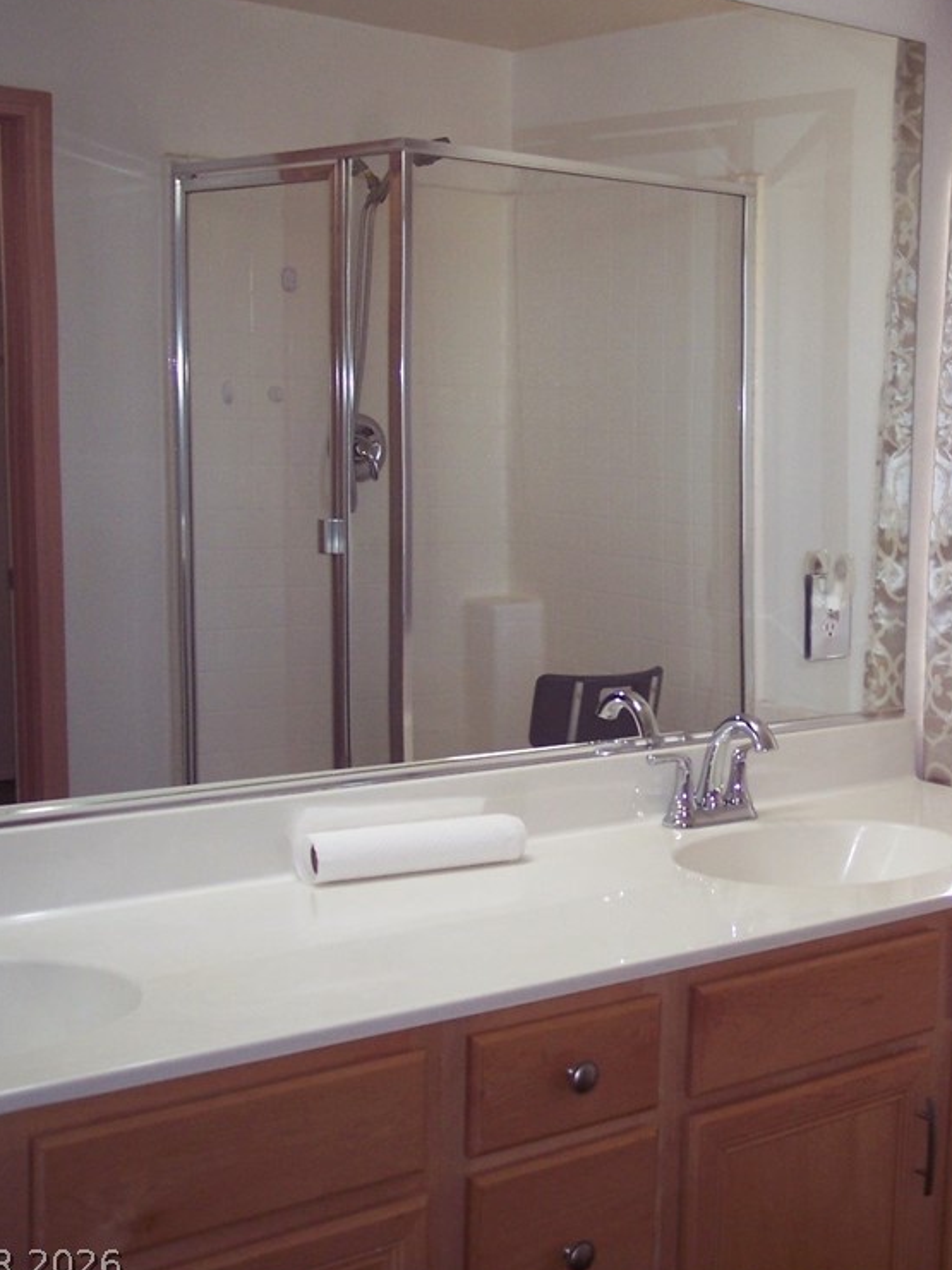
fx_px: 1980
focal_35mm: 54
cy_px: 633
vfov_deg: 35.5
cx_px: 813
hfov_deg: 26.3
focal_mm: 8
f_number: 2.8
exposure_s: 1/90
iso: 140
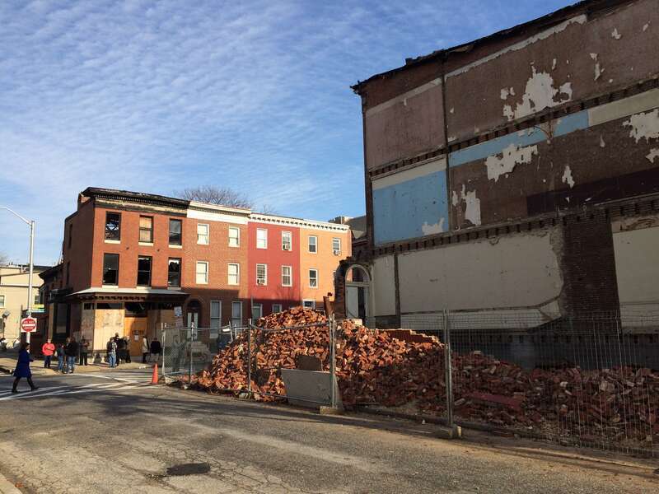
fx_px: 552
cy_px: 247
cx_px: 330
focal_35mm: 29
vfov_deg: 48.2
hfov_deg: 61.7
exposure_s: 1/1866
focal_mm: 4.15
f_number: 2.2
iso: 32
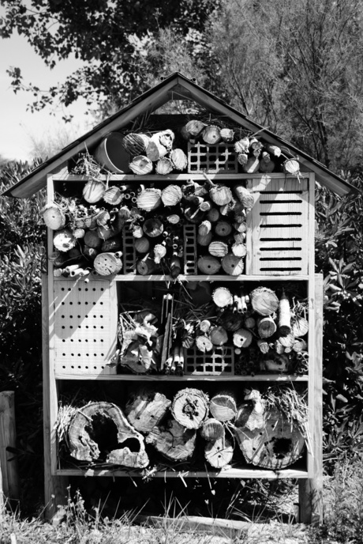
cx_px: 182
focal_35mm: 52
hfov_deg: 25.8
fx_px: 792
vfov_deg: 37.8
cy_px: 272
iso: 400
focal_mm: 35
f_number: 5
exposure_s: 1/1600
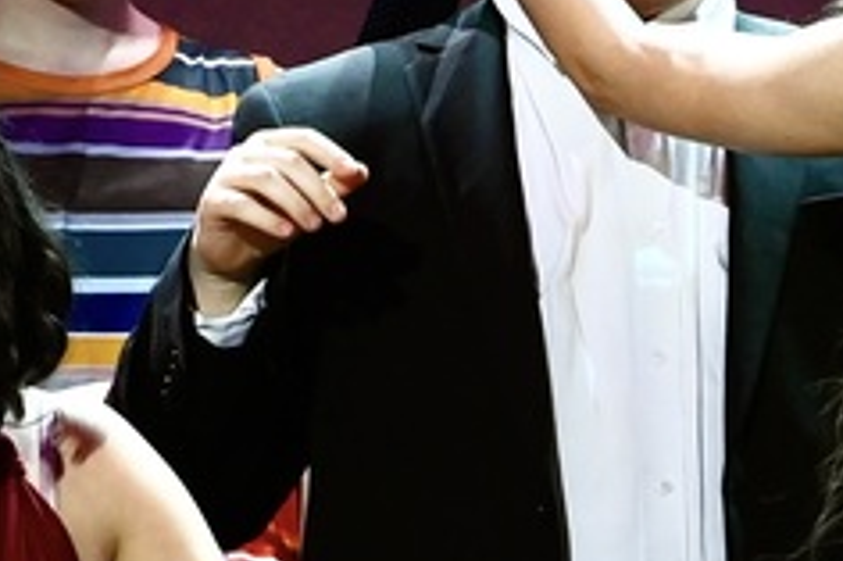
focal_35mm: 678
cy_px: 481
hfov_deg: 3.0
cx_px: 614
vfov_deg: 2.0
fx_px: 15865
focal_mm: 200
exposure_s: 1/1250
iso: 3200
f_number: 7.1
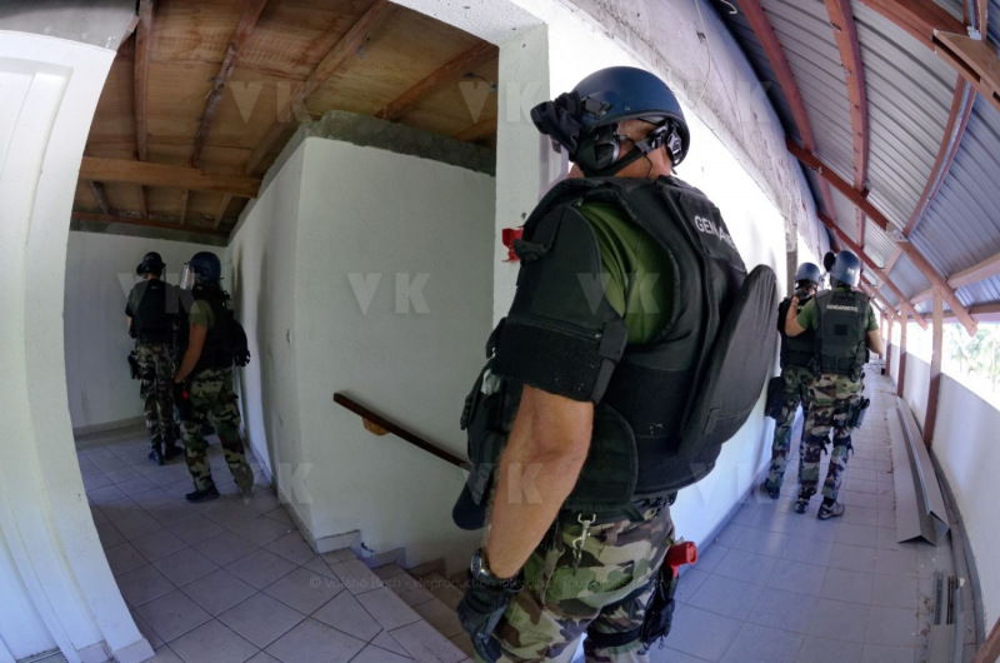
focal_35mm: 16
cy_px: 332
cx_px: 500
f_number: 6.3
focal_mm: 10.5
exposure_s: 1/80
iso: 2000
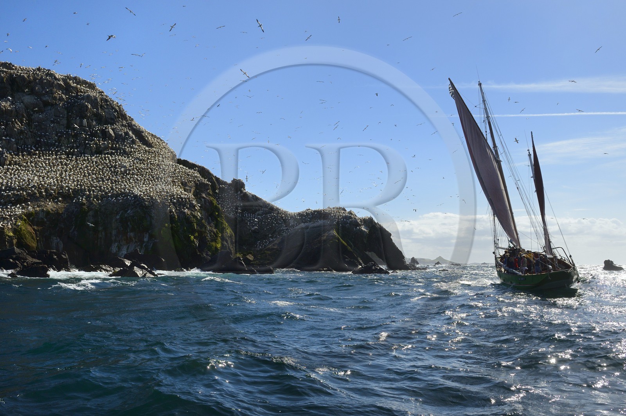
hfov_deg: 63.7
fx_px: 504
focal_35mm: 29
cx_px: 313
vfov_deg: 44.9
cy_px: 208
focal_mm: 29
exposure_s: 1/1600
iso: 800
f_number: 13
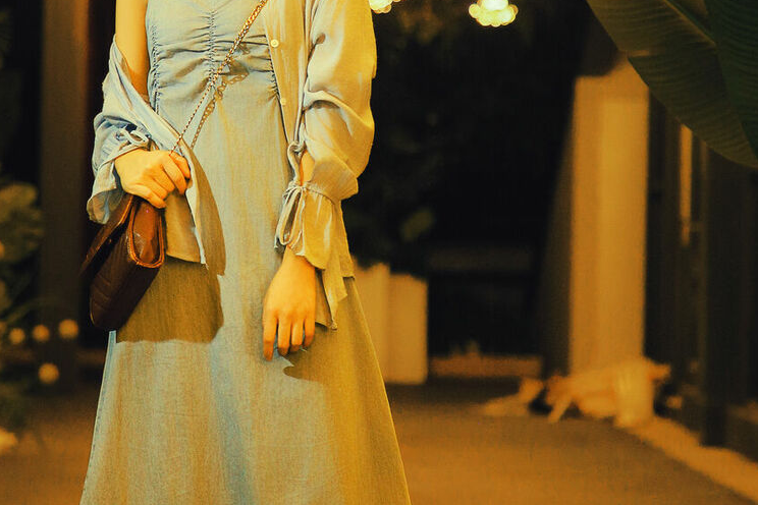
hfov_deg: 9.4
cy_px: 127
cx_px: 287
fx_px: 4590
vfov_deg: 6.3
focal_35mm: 218
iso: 3200
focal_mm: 105
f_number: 4
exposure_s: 1/80
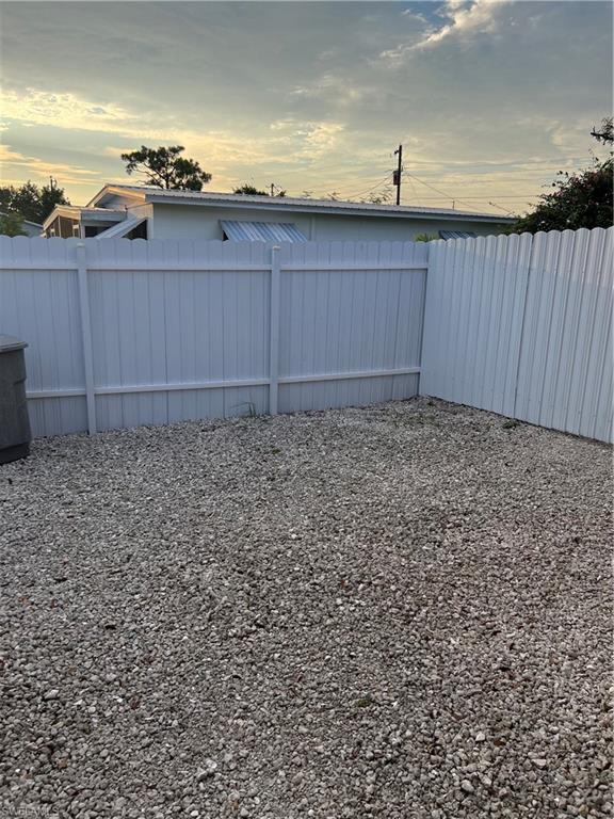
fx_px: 615
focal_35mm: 26
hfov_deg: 53.1
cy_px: 410
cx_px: 307
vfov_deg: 67.3
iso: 50
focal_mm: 5.7
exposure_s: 1/1326
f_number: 1.5
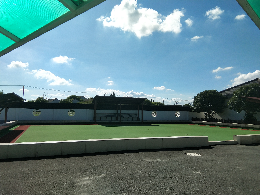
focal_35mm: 31
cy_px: 98
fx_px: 233
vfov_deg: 45.4
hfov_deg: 58.4
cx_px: 130
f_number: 2.2
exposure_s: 1/2009
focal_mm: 3.69
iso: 50
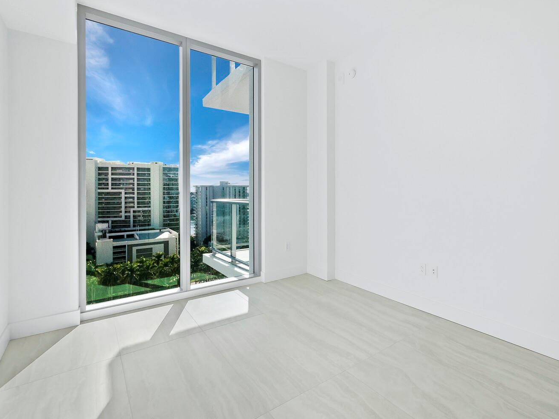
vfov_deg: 74.5
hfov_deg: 90.3
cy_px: 191
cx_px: 323
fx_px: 274
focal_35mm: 17
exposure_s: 1/100
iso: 400
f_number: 11
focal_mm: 7
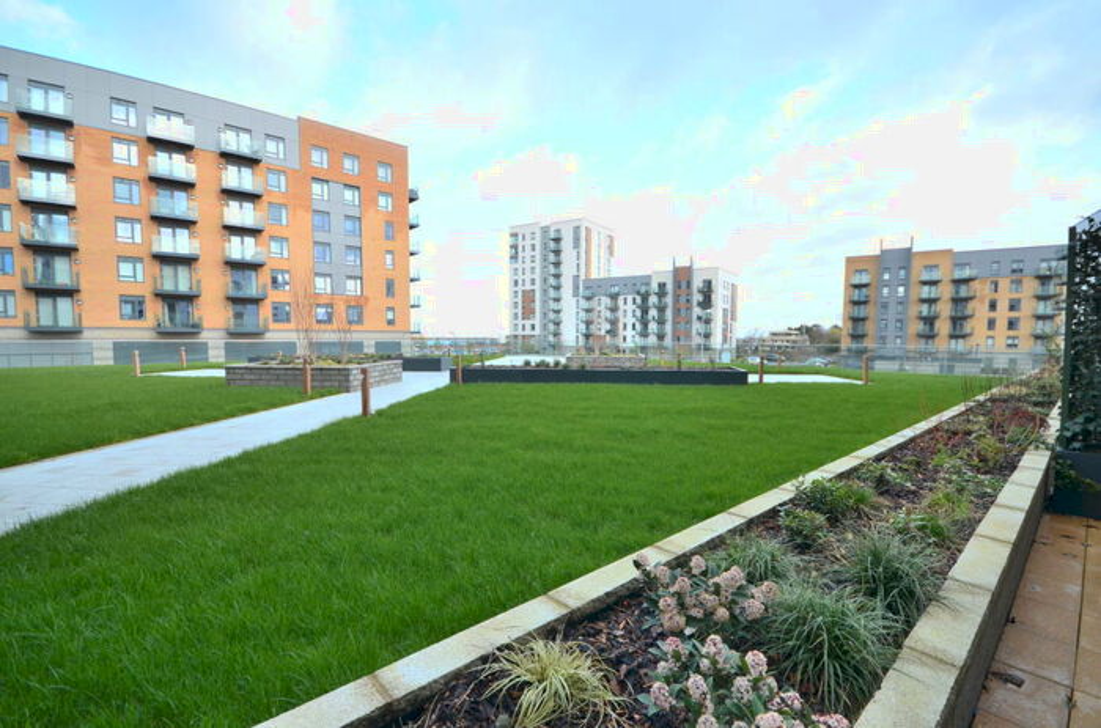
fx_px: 458
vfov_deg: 77.0
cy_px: 364
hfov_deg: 100.5
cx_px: 550
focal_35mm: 15
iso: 200
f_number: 6.3
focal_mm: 10
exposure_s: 1/160
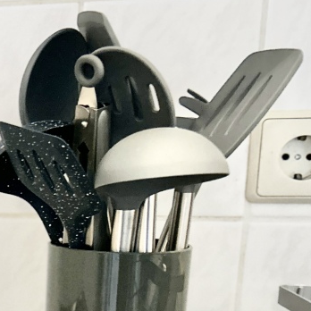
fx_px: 894
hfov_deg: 16.2
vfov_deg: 19.3
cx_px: -274
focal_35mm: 88
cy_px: 293
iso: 500
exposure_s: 1/33
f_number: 1.5
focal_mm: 5.7
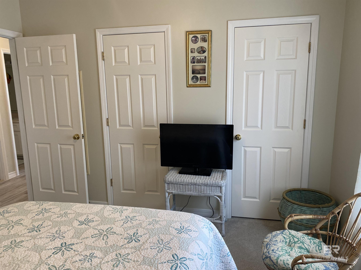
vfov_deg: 53.1
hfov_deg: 67.3
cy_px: 135
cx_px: 180
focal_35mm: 26
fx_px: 271
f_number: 1.8
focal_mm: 4.25
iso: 125
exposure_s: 1/120
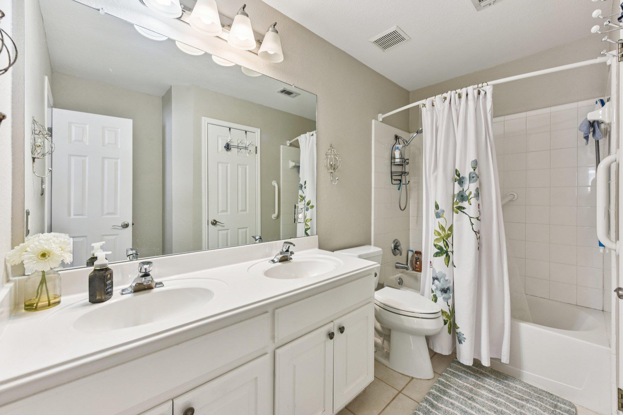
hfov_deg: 104.3
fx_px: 242
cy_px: 208
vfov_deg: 81.2
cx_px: 312
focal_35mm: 14
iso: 280
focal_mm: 14
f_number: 8
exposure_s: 1/15
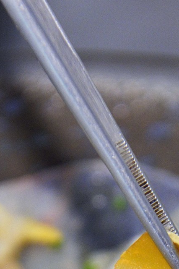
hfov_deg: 5.2
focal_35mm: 262
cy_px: 476
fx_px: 1955
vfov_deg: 7.6
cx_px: 165
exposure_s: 1/40
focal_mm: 70
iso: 1600
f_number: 6.3
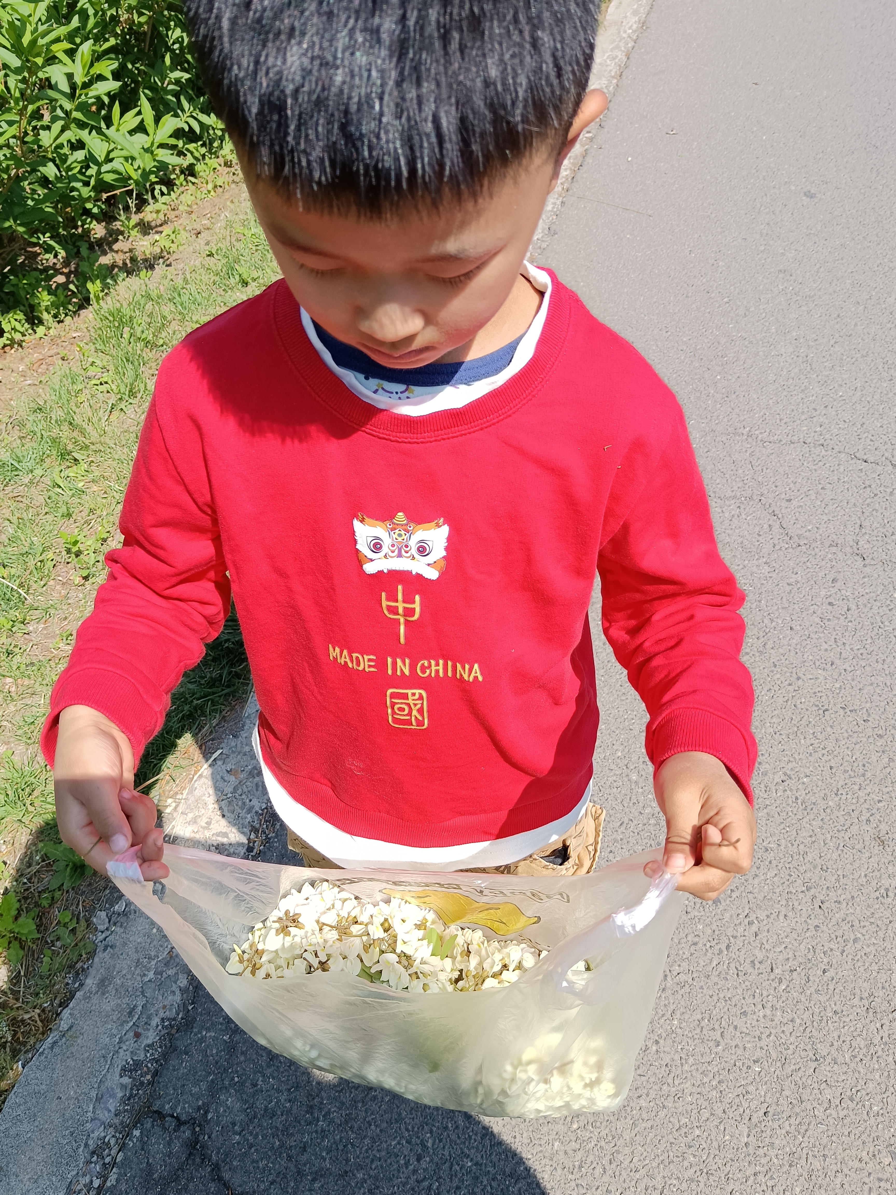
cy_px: 598
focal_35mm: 27
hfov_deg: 51.4
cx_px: 448
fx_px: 932
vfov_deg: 65.3
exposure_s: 1/827
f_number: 1.9
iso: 100
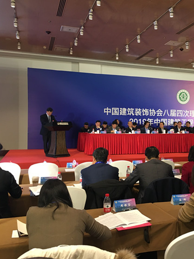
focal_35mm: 39
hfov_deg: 35.5
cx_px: 157
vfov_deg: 47.9
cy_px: 129
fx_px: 292
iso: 100
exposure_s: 1/33
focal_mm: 4.15
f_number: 2.2
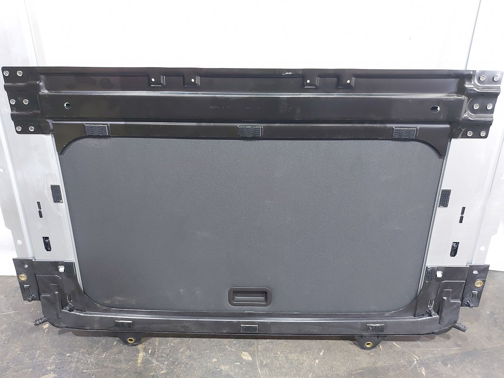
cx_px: 252
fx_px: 349
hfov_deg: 71.6
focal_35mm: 24
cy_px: 189
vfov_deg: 56.8
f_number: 1.8
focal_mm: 5.23
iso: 320
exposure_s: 1/25
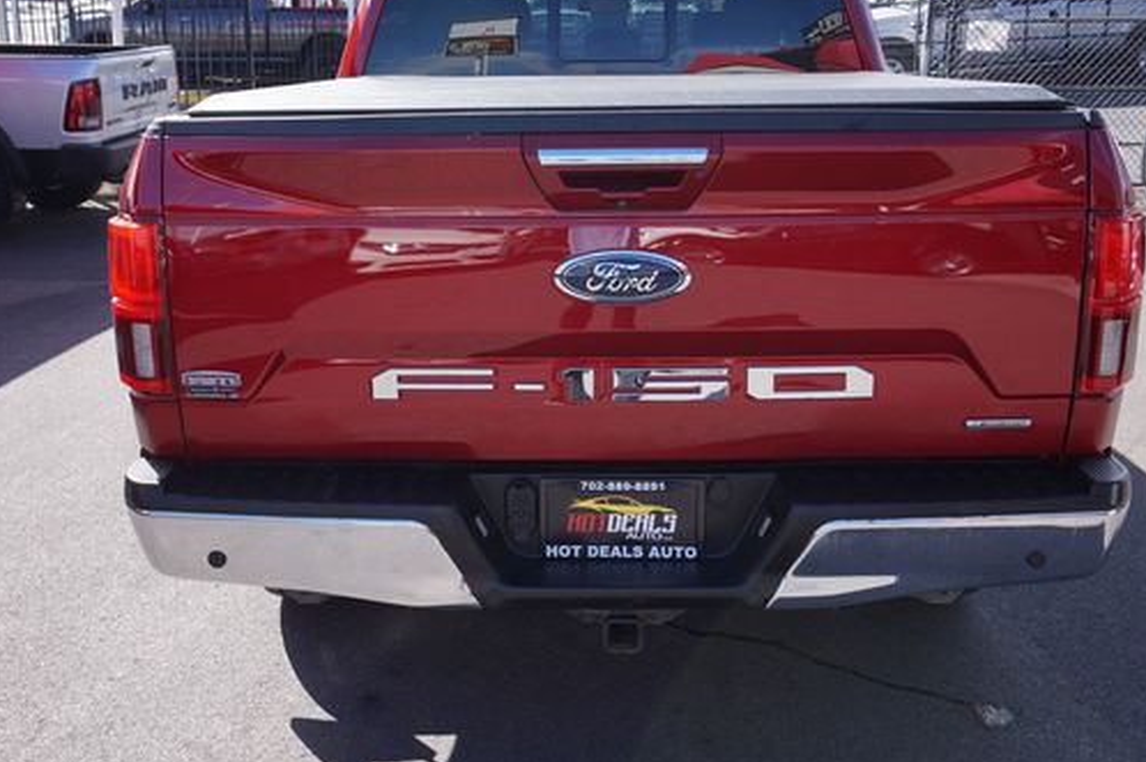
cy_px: 308
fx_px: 1165
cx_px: 578
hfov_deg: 52.4
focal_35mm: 37
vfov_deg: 36.1
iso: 100
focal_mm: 19
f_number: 8
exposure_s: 1/100
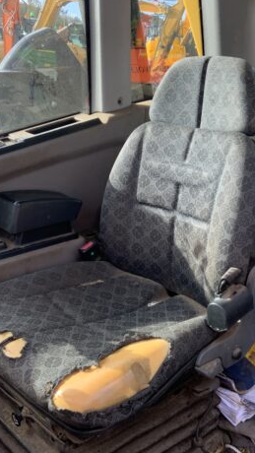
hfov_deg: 27.0
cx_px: 160
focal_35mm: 44
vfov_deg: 46.4
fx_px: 529
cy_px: 225
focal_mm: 3
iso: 16
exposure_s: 1/226
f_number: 1.8
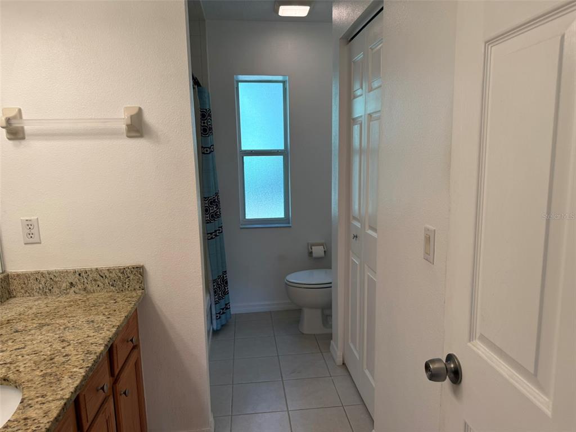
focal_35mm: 24
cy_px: 216
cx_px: 288
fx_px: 399
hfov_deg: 71.6
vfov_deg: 56.8
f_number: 1.78
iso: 100
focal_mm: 6.76
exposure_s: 1/120
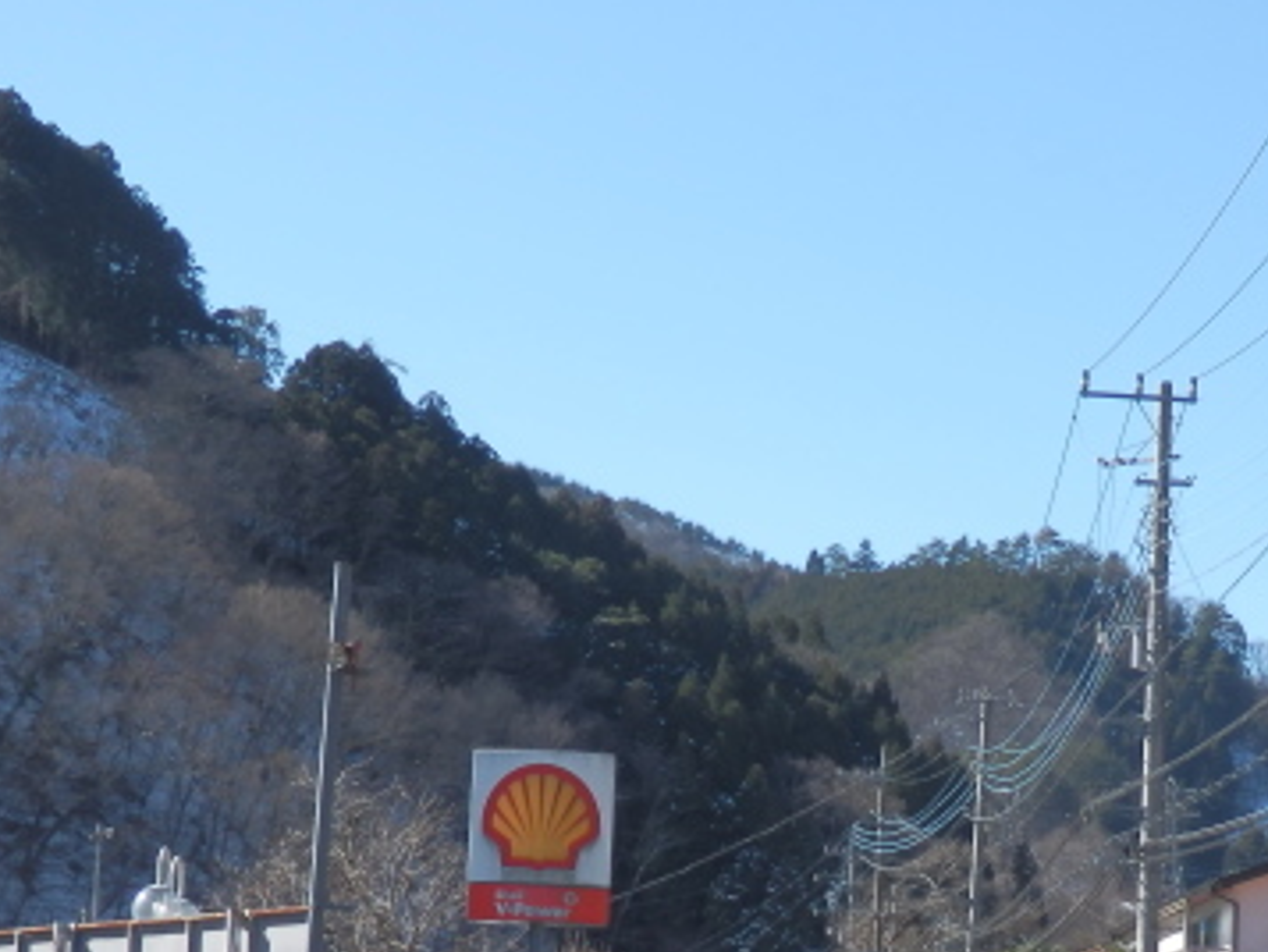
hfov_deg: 19.4
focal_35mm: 101
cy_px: 959
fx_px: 3701
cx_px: 895
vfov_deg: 14.4
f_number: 4
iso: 80
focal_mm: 8.9
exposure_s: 1/400
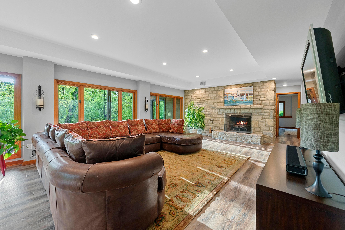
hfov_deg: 104.2
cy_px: 115
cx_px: 172
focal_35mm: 14
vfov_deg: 81.3
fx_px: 134
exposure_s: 1/5
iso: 640
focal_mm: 14
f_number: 9
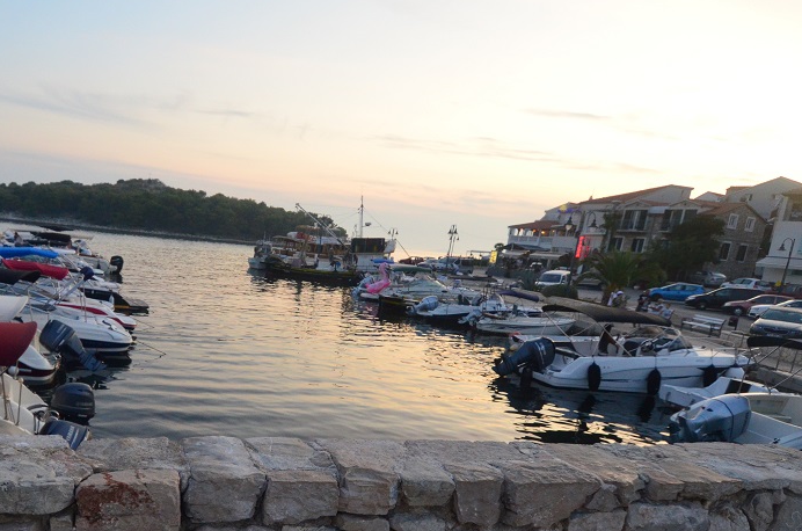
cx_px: 240
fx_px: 578
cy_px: 367
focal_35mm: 26
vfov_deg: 48.2
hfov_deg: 66.8
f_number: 5.6
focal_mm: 12
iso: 1800
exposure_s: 1/400
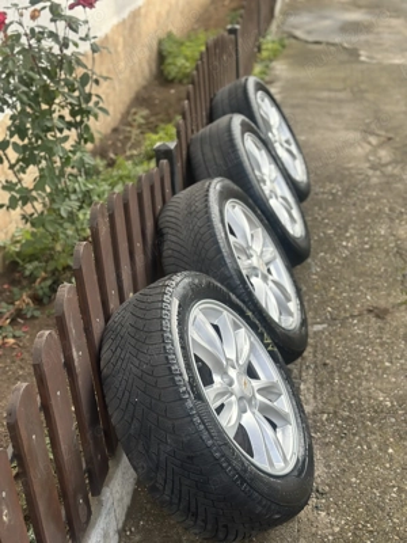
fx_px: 752
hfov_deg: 30.3
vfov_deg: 39.7
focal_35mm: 48
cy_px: 272
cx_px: 204
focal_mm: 6.86
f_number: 1.78
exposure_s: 1/1120
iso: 80
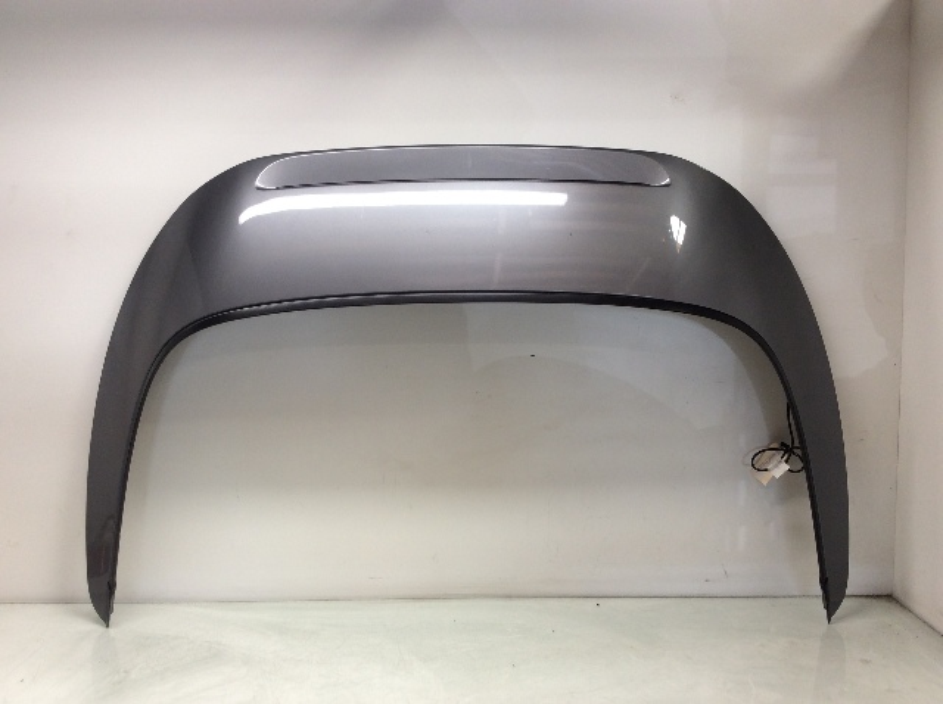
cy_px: 352
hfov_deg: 56.9
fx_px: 870
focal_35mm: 32
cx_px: 472
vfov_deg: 44.1
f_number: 2.4
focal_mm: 3.3
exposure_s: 1/40
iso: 32
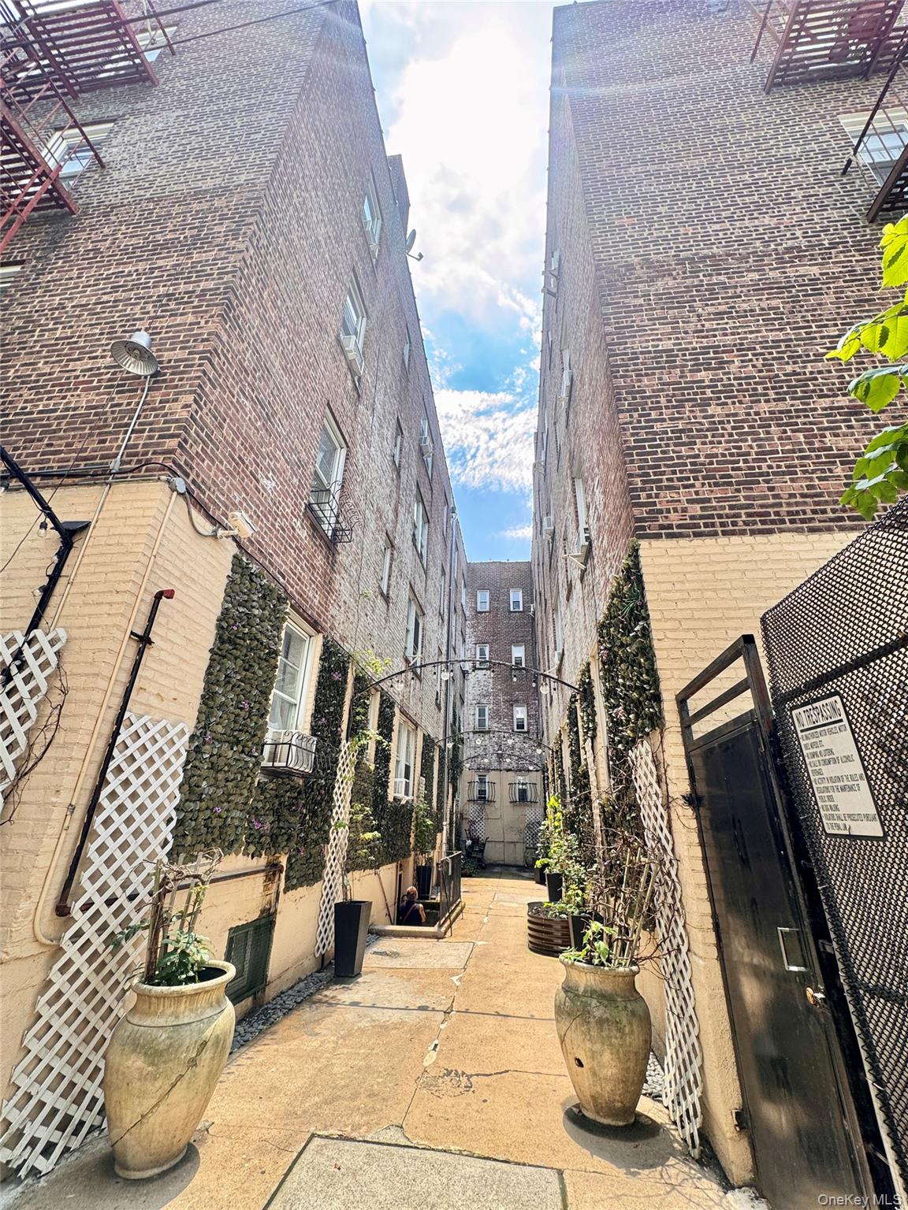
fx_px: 490
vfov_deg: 102.1
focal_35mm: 14
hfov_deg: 85.7
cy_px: 605
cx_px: 454
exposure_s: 1/253
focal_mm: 2.22
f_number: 2.2
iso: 40
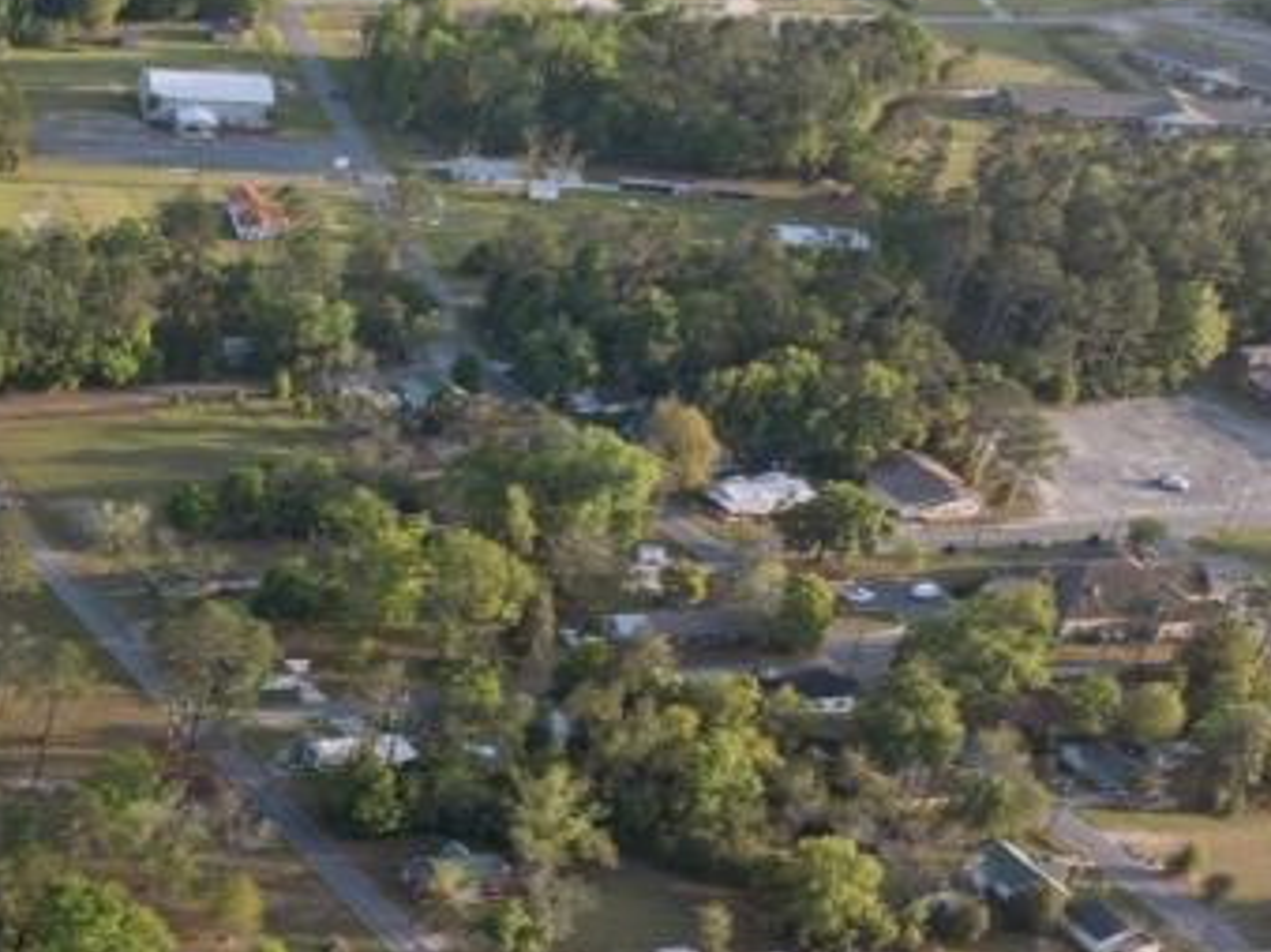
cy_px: 1263
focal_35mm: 85
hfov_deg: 18.4
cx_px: -971
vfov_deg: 16.4
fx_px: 3120
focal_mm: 12.29
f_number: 4
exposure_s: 1/400
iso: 100
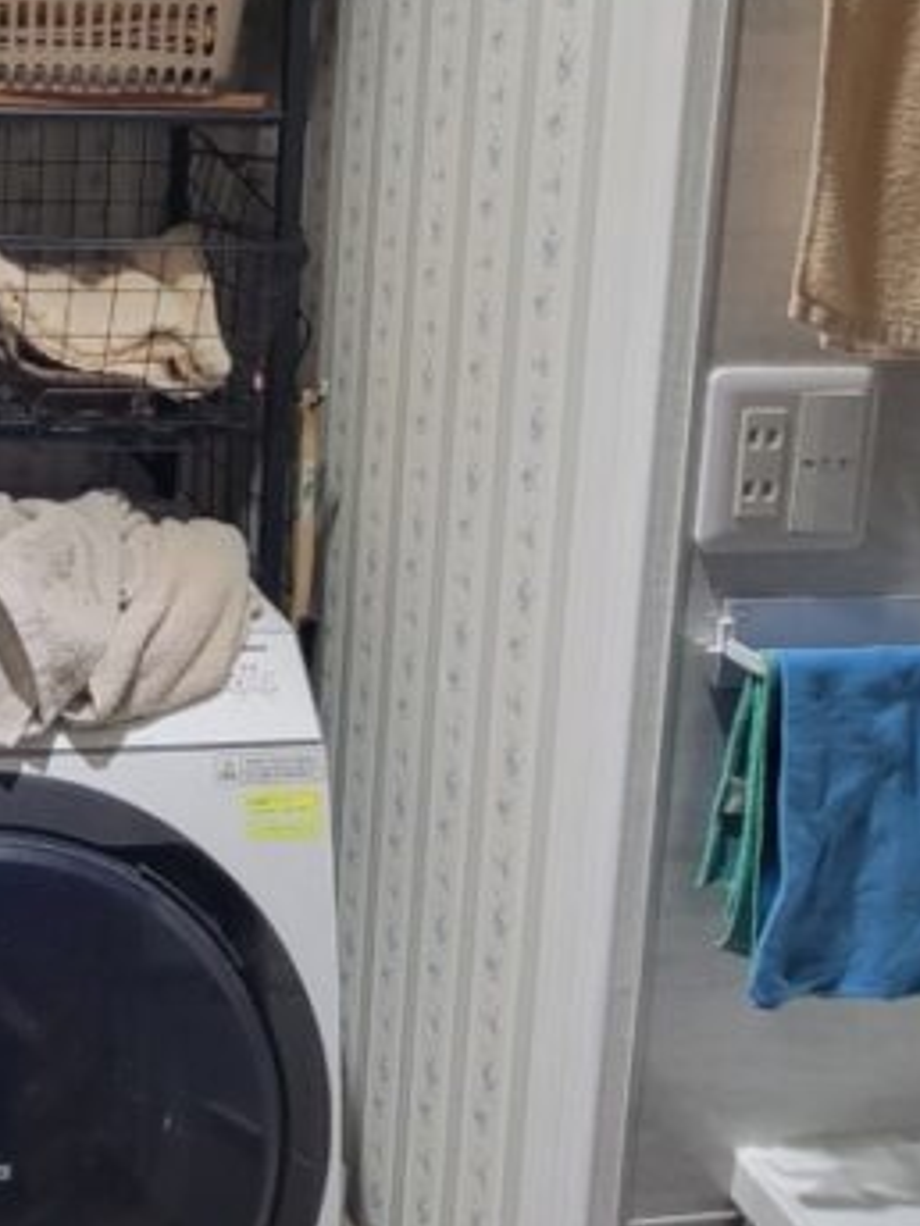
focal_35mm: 34
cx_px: -62
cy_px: 299
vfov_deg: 51.5
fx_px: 1205
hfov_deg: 36.2
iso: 125
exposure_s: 1/50.3
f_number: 2.2
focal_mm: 2.2
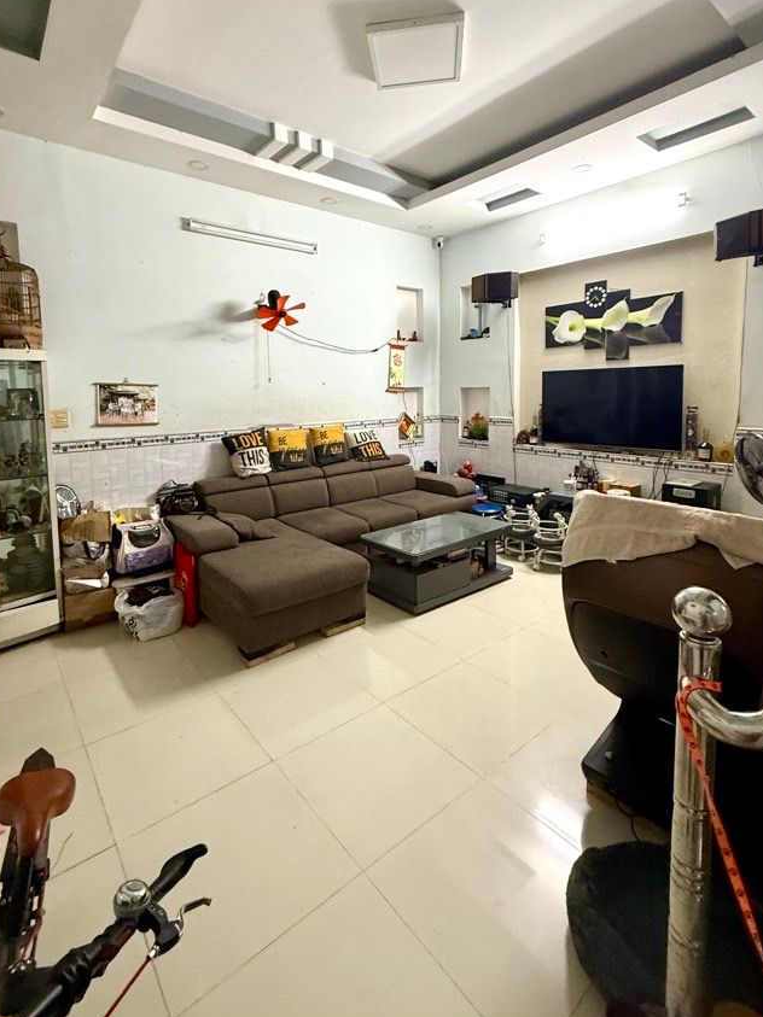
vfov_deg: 90.4
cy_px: 433
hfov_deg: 74.6
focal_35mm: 17
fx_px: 500
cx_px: 356
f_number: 2.2
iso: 250
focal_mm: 2.22
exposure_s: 1/50
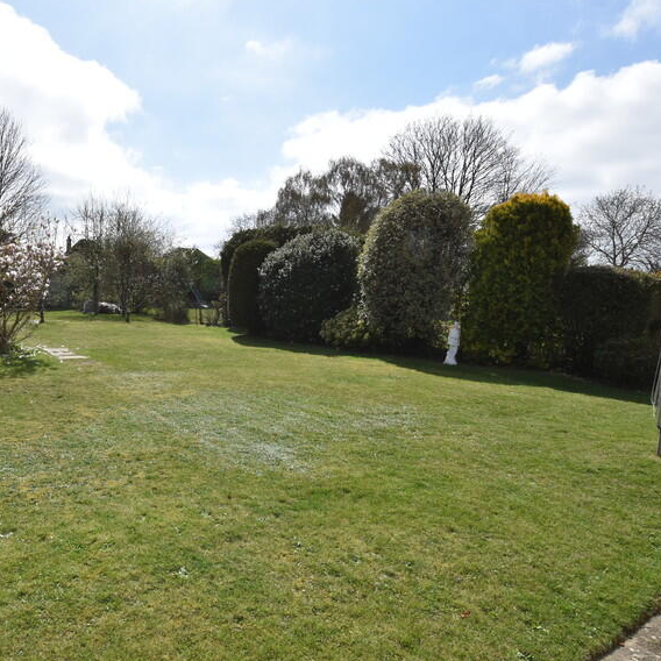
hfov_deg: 65.4
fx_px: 497
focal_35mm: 23
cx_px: 219
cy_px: 382
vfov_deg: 66.9
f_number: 10
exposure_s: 1/400
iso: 200
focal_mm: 10
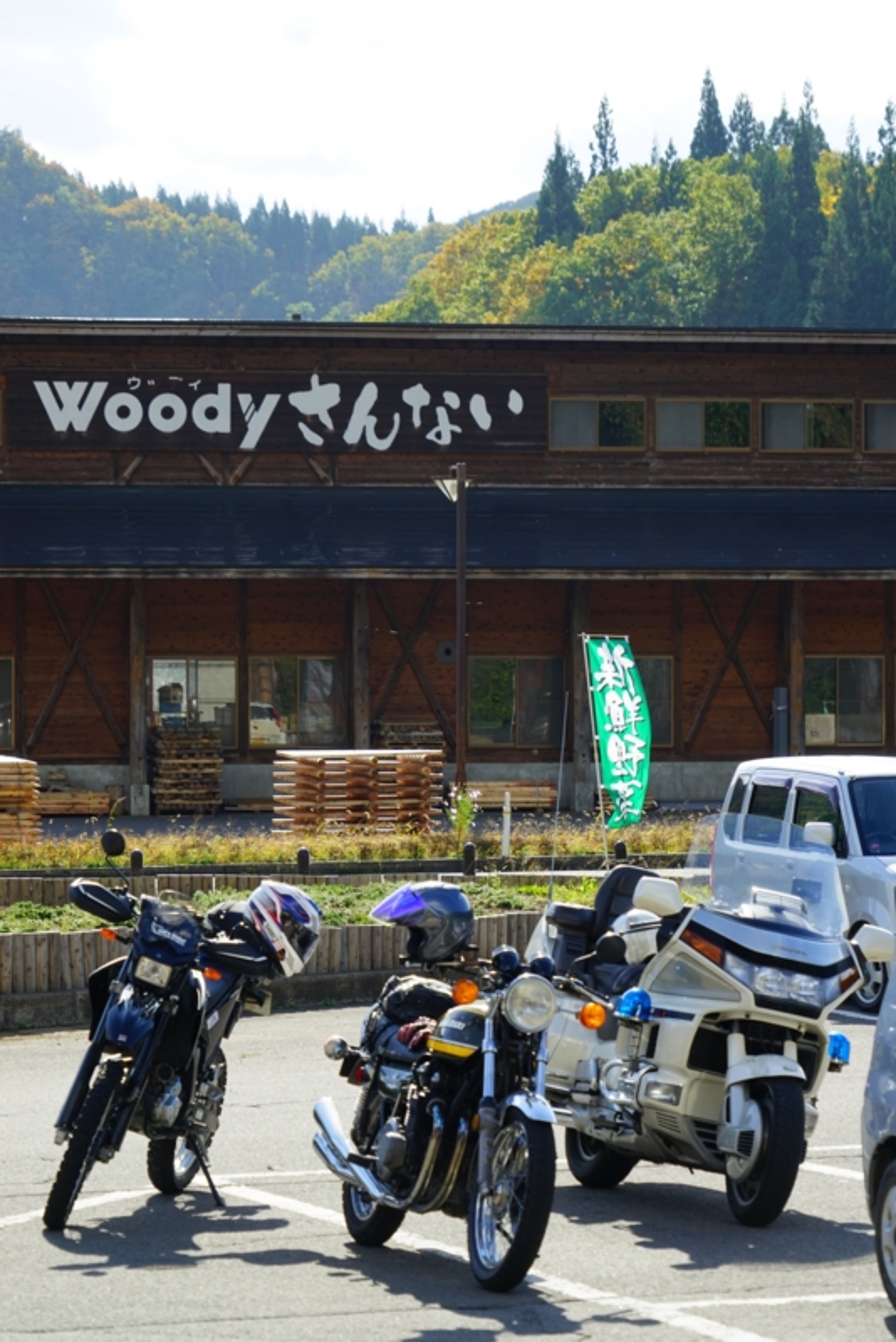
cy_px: 671
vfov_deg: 16.5
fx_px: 4625
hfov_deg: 11.1
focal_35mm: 124
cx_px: 448
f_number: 8
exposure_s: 1/160
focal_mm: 124
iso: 100
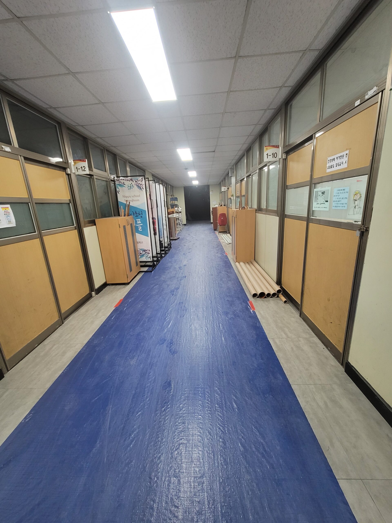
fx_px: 196
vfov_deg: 106.2
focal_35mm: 13
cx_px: 196
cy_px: 262
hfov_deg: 89.9
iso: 250
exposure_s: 1/60
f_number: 2.2
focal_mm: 2.2
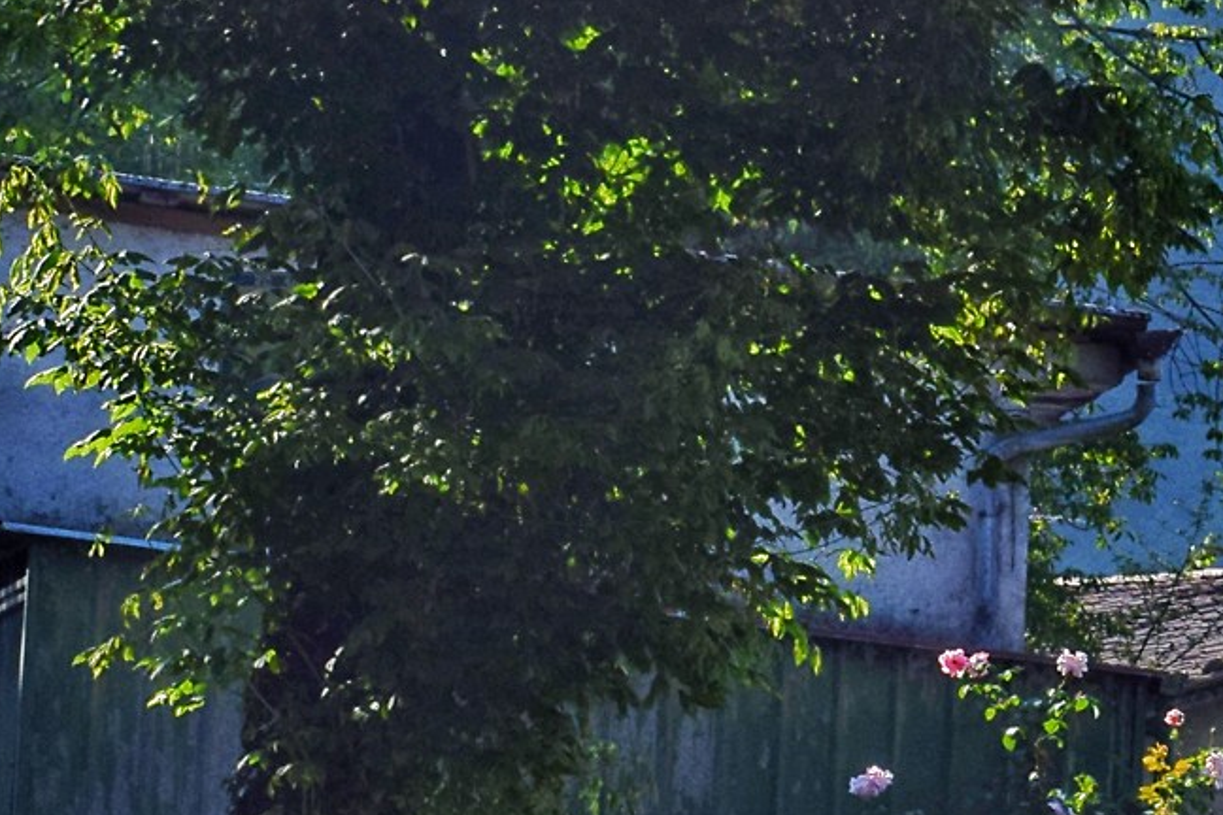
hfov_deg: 5.2
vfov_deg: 3.5
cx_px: 2084
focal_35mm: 389
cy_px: 1502
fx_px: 13214
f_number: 14
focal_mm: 70
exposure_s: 1/400
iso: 200
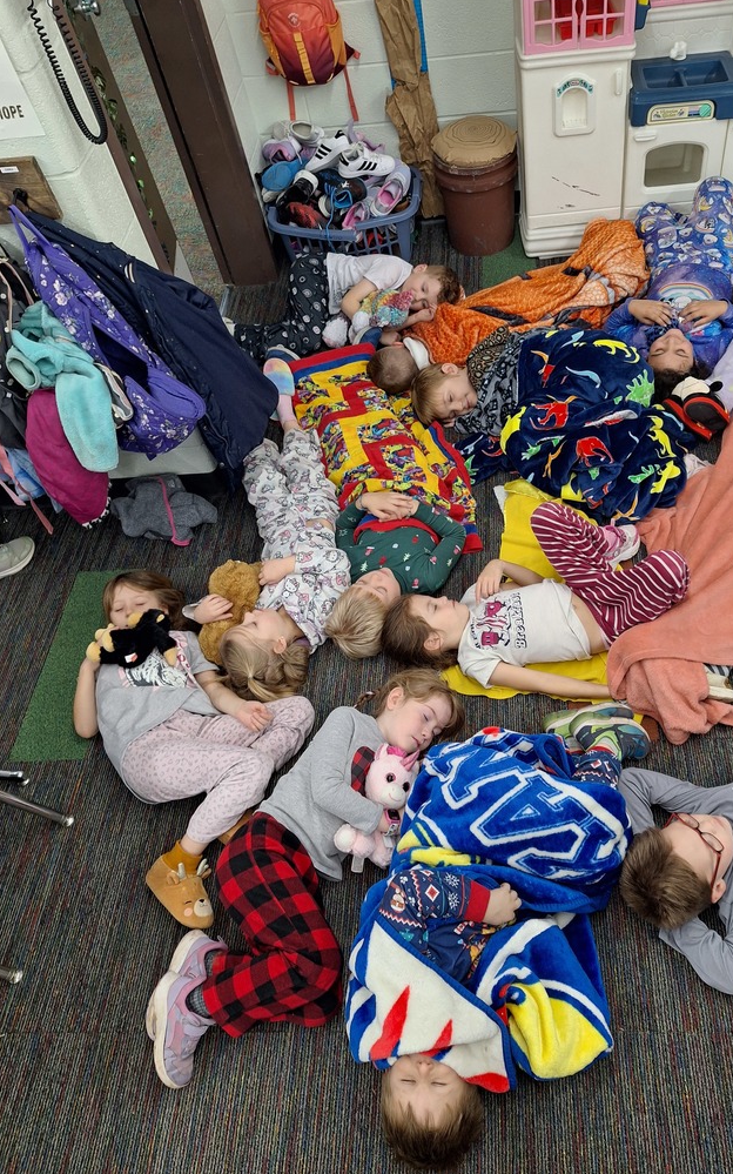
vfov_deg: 72.6
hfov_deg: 48.9
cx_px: 448
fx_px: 799
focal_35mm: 25
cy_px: 586
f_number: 1.8
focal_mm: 5.54
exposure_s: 1/40
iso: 160
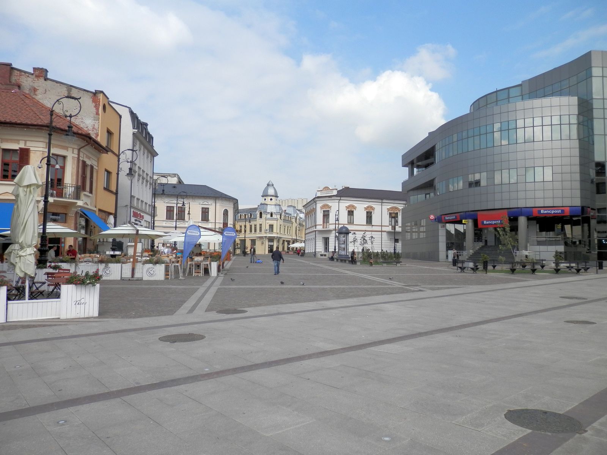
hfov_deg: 69.4
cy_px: 228
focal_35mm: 25
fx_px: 438
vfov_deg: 54.9
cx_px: 304
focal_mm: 4.5
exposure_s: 1/200
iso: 80
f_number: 8.7
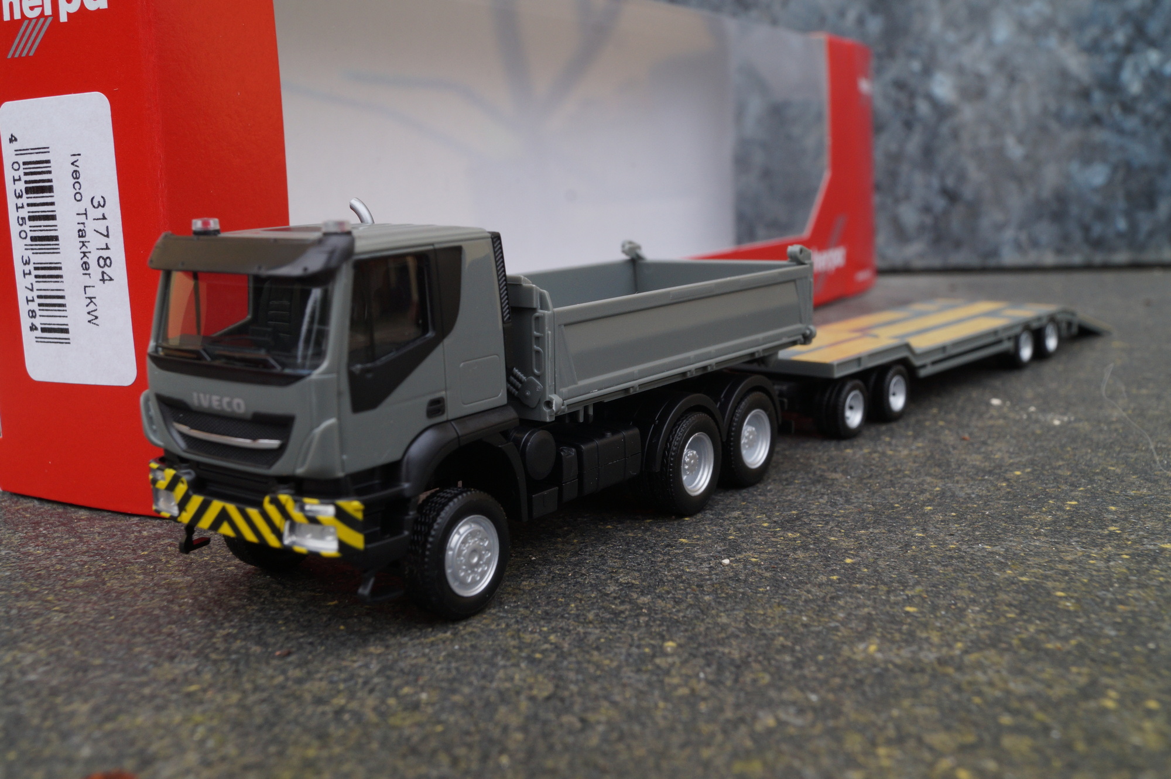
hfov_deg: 49.6
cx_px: 586
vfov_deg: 34.2
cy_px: 390
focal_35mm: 39
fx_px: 1268
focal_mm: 26
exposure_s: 1/60
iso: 320
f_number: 14
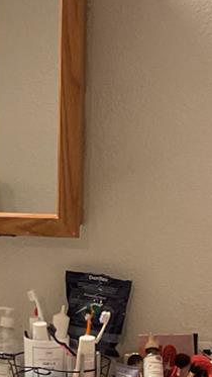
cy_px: 375
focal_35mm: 127
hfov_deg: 9.5
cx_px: -24
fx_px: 1268
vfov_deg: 16.5
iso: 125
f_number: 1.8
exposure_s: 1/60
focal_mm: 3
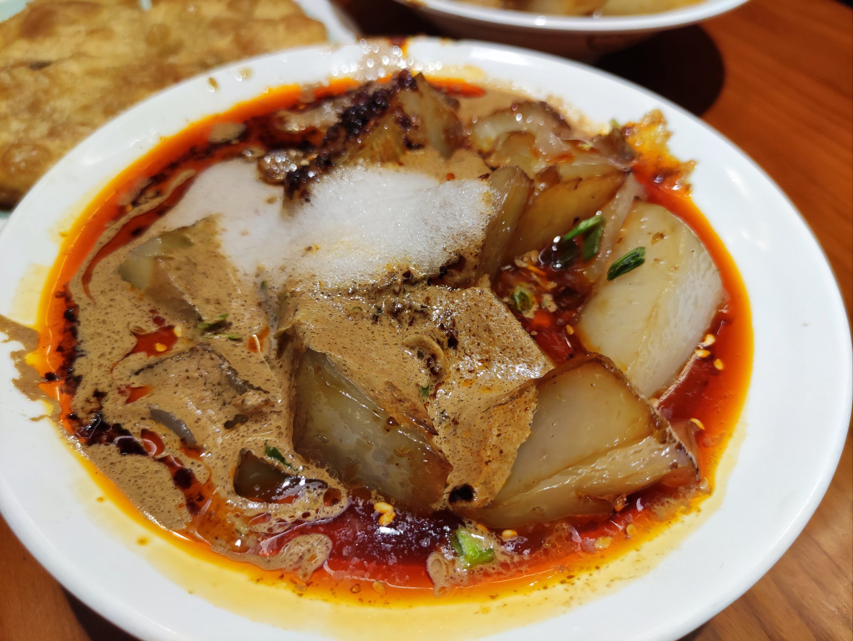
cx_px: 426
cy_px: 320
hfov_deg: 69.4
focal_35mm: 25
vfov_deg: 54.9
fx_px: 616
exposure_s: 1/100
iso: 199
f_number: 1.89
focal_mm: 5.43
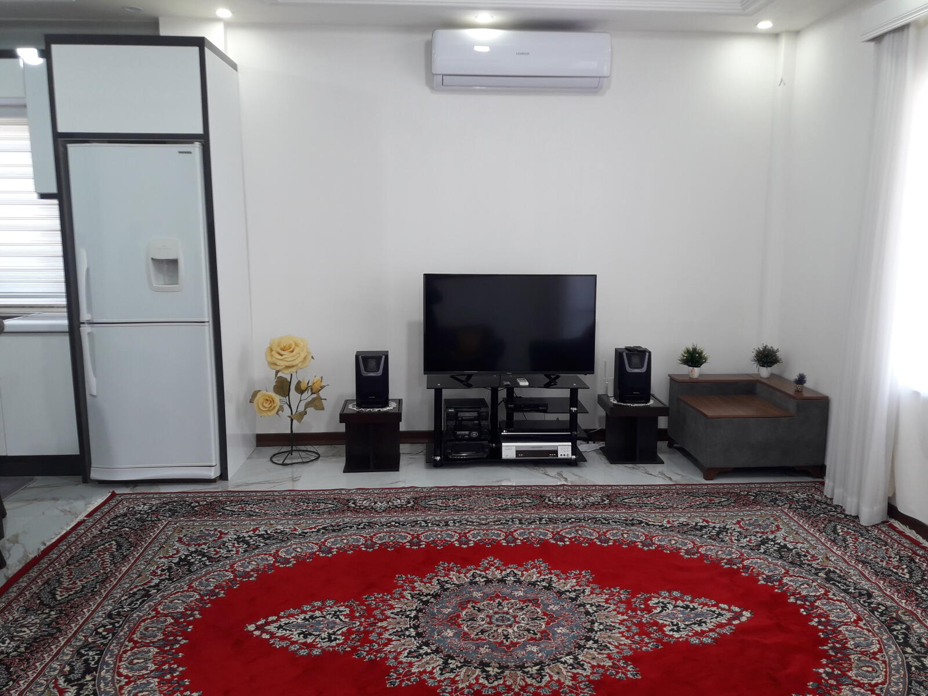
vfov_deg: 49.7
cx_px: 464
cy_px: 348
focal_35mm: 28
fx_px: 751
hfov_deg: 63.4
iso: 40
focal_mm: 3.7
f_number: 1.9
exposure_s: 1/33
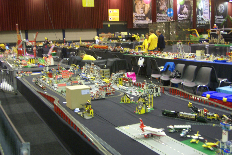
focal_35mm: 42
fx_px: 271
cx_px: 116
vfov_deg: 32.0
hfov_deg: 46.4
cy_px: 78
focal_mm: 28
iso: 400
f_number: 4
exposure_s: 1/5
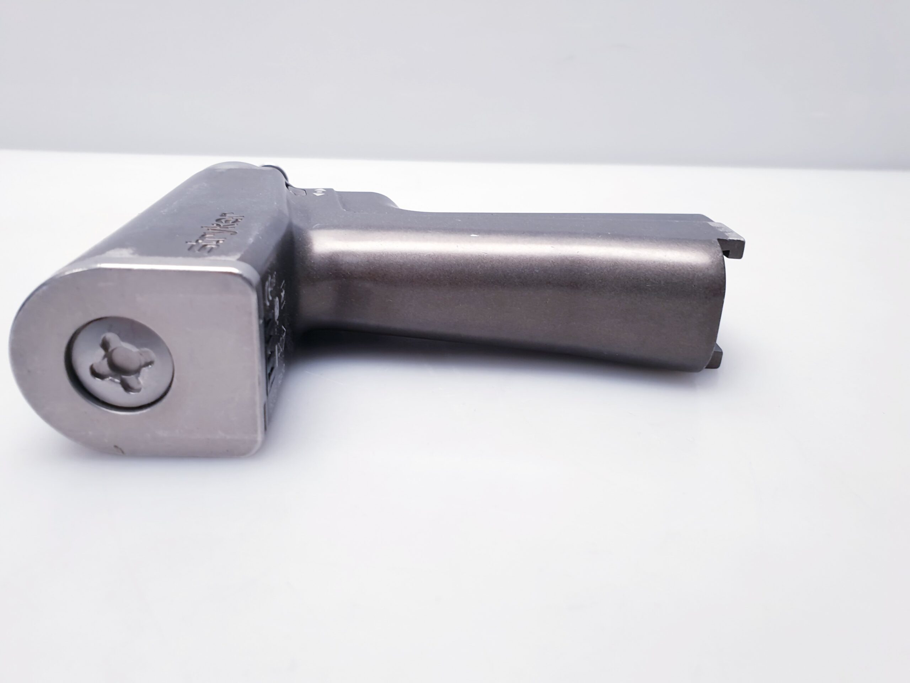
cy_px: 342
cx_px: 455
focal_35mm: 26
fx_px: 683
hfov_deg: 67.3
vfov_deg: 53.1
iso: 80
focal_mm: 4.3
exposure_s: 1/50
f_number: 2.4
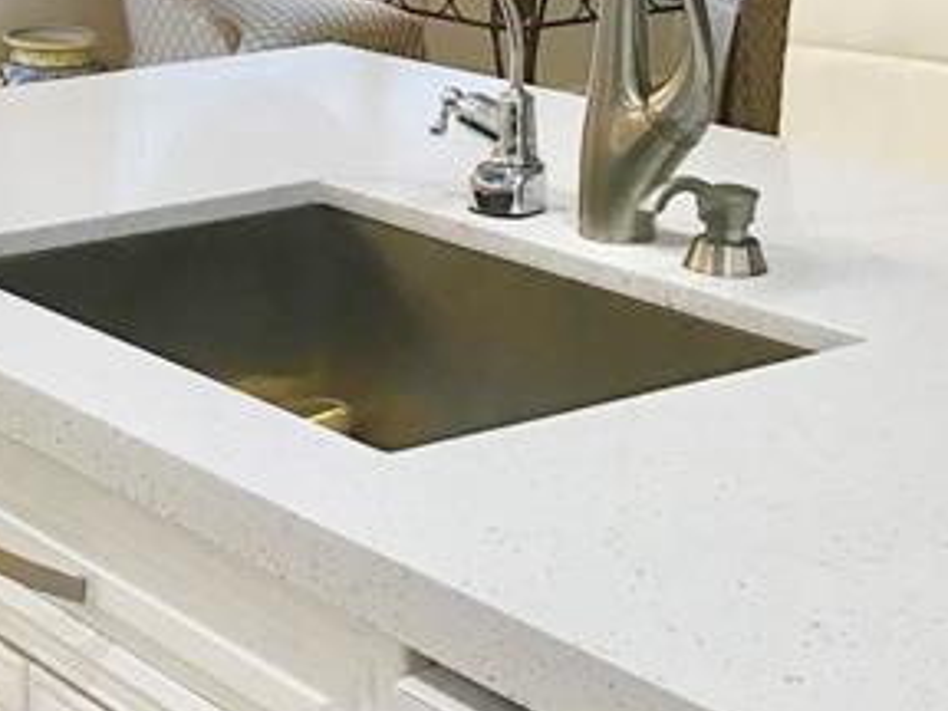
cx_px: -181
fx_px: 2355
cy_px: 13
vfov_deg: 16.8
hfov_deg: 21.2
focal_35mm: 86
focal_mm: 3.3
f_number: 2.4
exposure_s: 1/30
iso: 32
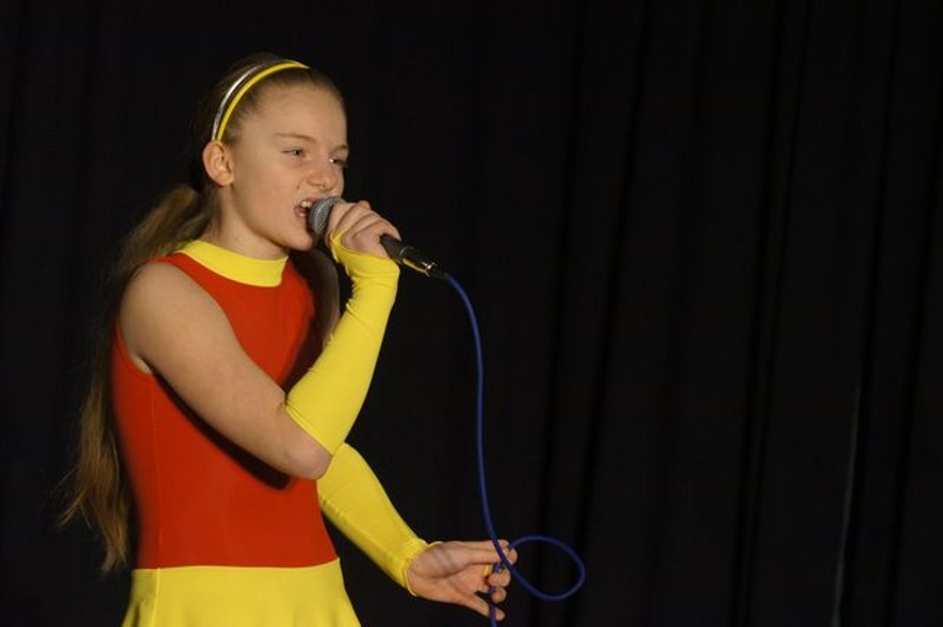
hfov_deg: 9.8
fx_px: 5495
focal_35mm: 210
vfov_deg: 6.5
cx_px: 472
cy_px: 314
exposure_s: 1/100
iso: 1600
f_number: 5.6
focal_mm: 140
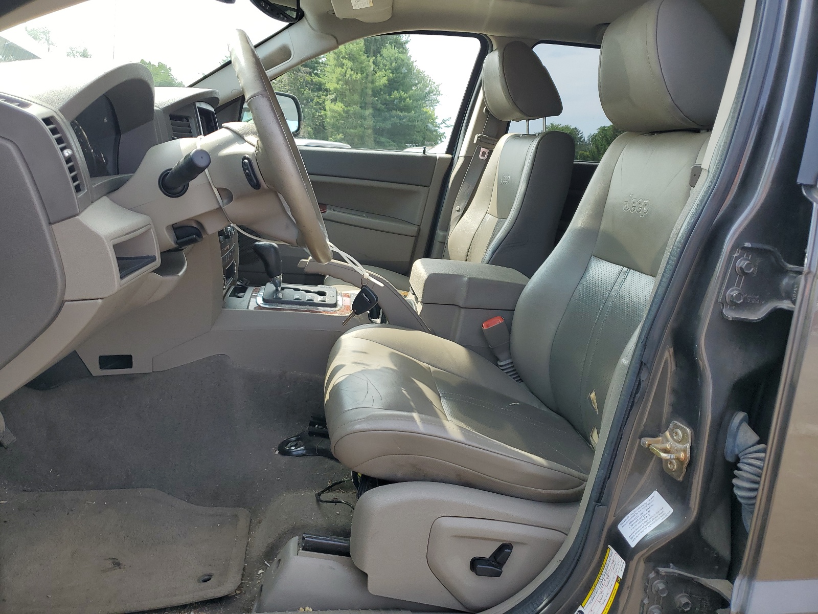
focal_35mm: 26
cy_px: 307
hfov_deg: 67.3
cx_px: 409
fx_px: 614
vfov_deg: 53.1
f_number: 1.5
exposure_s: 1/588
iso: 50
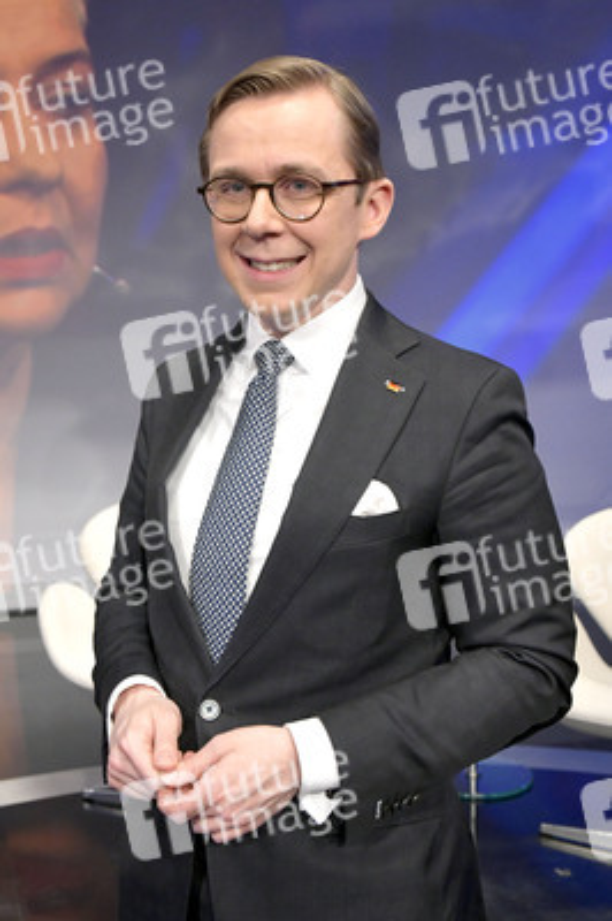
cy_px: 460
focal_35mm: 35
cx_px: 306
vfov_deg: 54.5
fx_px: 894
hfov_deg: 37.8
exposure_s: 1/200
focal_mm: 35
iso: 2500
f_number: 6.3
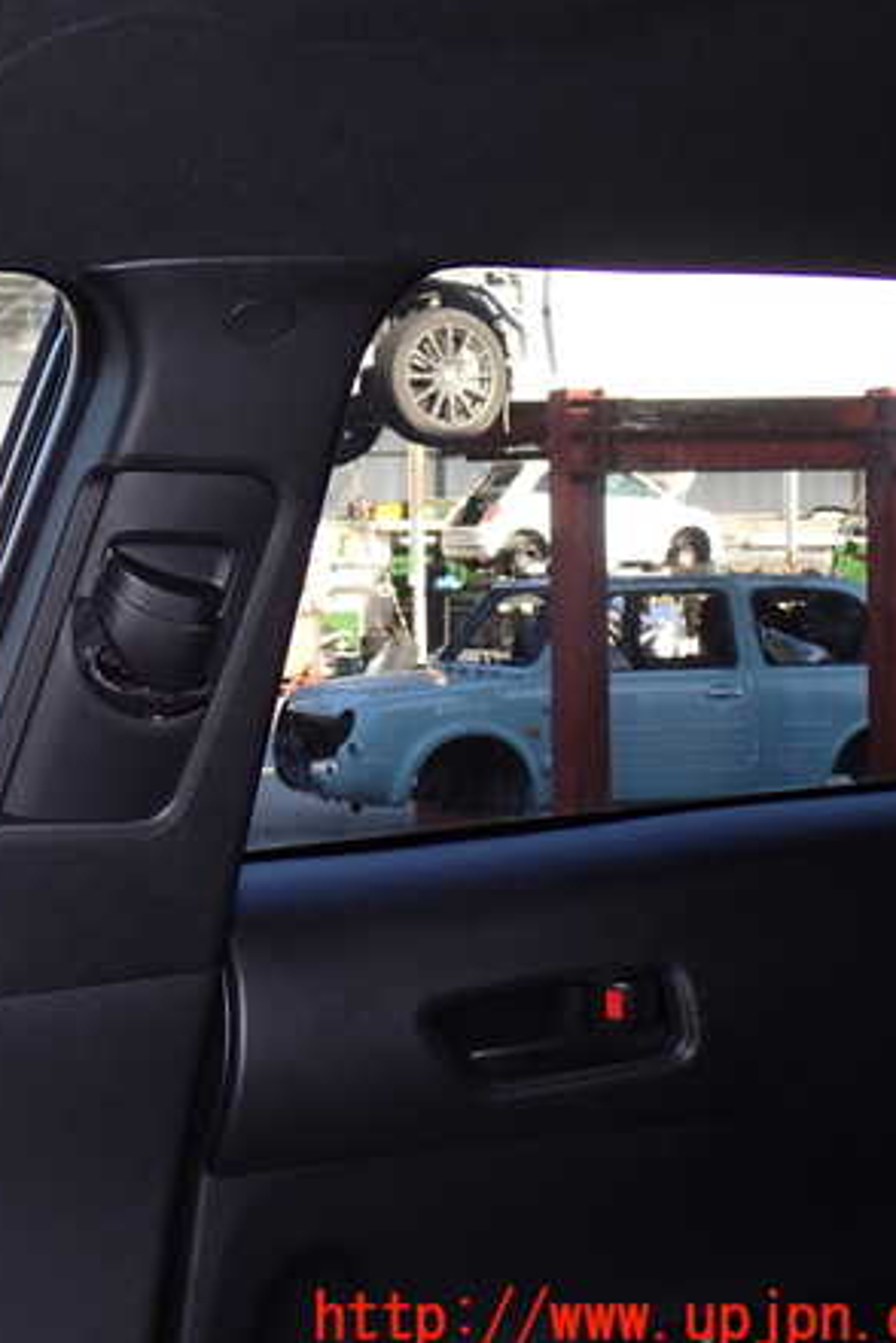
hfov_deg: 22.8
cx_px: 88
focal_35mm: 58
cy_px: 673
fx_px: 2165
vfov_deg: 34.5
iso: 100
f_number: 2.8
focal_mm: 7.31
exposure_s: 1/100
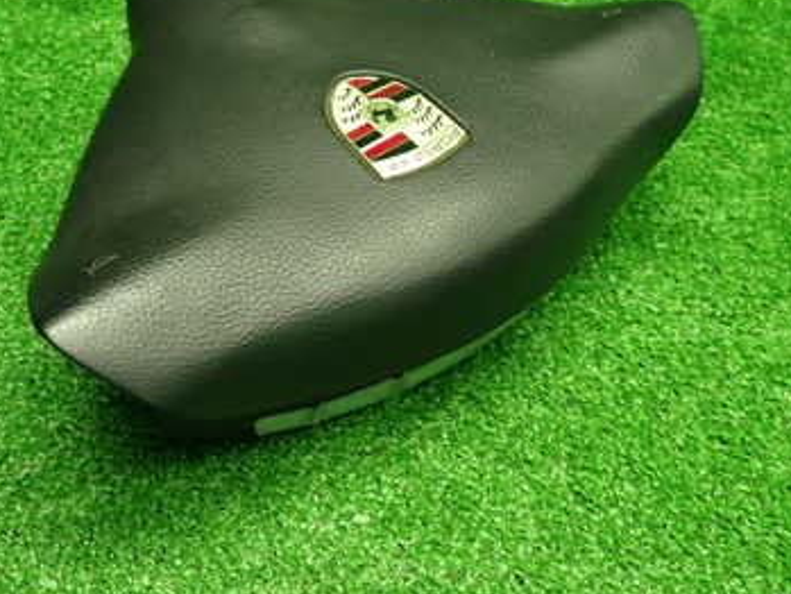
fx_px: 983
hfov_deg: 43.7
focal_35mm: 43
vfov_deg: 33.4
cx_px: 340
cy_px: 204
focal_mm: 4.5
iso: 200
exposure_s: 1/30
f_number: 2
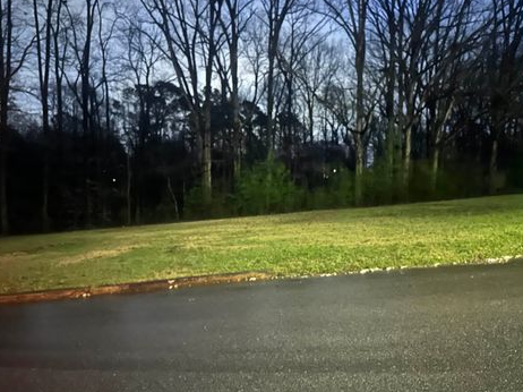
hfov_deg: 67.3
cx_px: 276
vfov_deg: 53.0
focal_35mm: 26
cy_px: 199
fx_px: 393
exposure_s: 1/2
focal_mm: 6.86
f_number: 1.78
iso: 3200
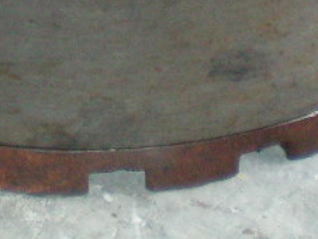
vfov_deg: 6.5
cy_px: -378
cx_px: 32
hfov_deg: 9.2
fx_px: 1977
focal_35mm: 215
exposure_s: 1/60
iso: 125
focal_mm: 6.3
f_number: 3.1
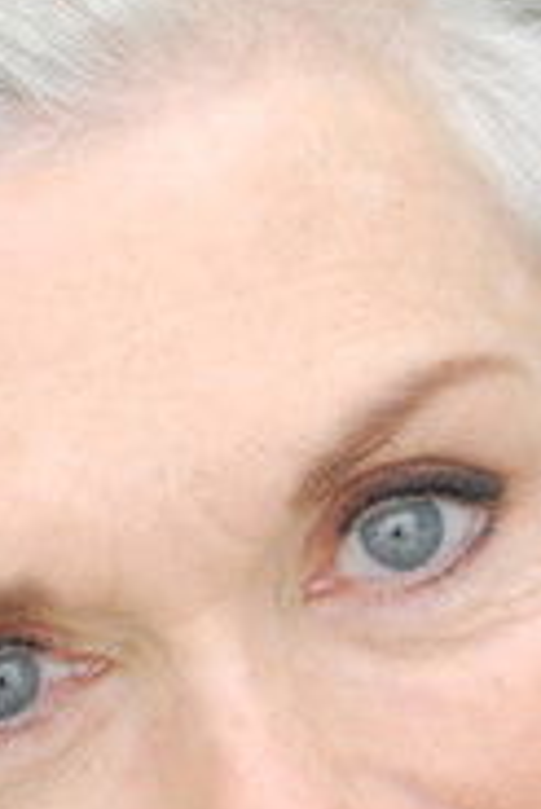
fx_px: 8289
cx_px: 200
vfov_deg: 5.6
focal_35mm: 368
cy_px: 899
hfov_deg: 3.7
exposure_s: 1/500
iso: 400
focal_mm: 85
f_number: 4.5
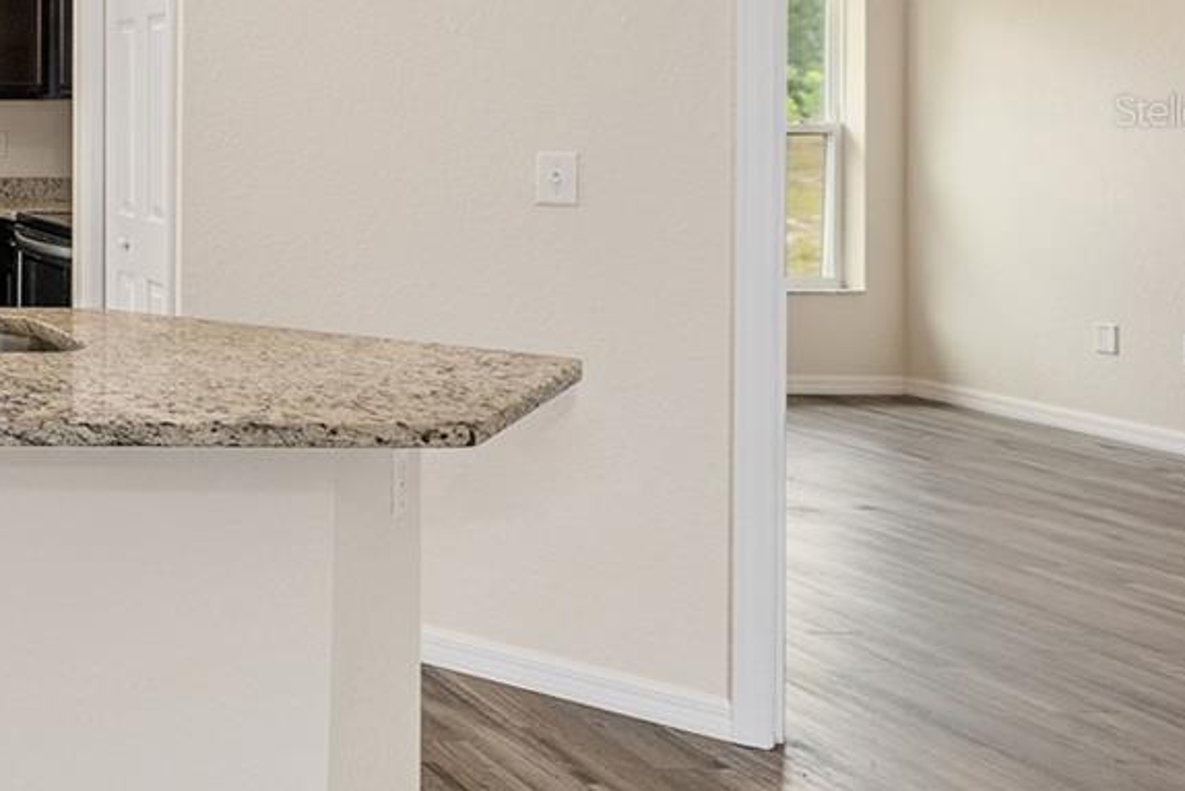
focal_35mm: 39
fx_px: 1284
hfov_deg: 34.8
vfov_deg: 32.8
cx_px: -353
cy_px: 109
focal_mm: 14
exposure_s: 1/20
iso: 500
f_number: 7.1
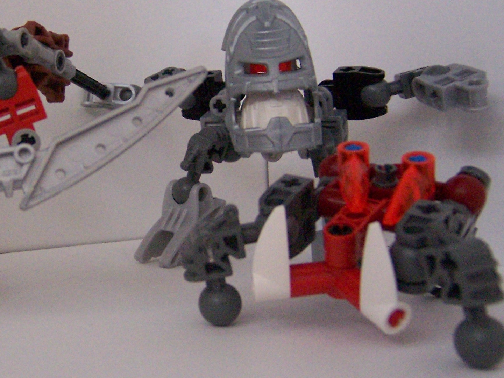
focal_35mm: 59
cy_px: 164
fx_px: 859
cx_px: 89
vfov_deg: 24.8
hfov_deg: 31.7
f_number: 2.8
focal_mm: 5.5
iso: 400
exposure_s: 1/60
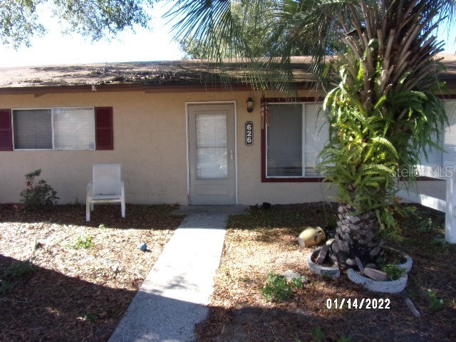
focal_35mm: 24
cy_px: 171
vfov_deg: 56.8
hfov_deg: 71.6
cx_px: 228
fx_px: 316
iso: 80
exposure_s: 1/210
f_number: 3.3
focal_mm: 4.3
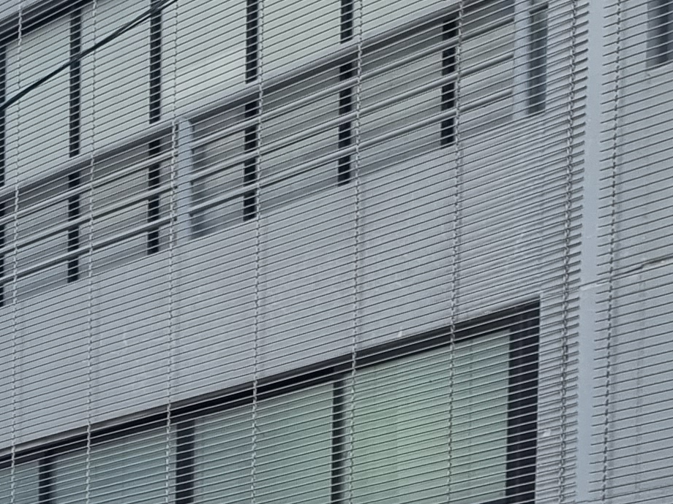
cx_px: -141
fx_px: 2216
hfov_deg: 16.5
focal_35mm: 114
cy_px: 1046
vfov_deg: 11.5
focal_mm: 5.4
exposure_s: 1/353
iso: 50
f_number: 1.8
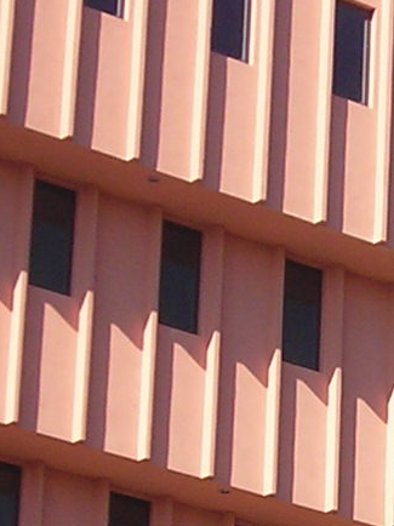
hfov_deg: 6.4
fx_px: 3448
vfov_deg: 8.6
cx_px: 703
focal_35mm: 227
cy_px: 595
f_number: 6.4
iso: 50
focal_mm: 6.3
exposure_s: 1/144
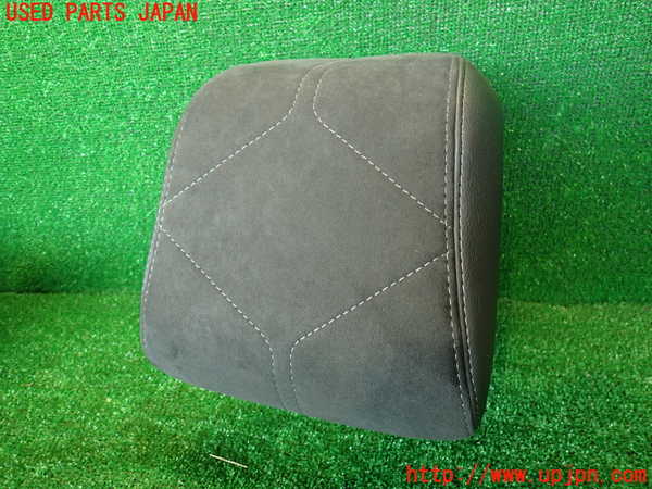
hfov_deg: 69.4
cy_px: 244
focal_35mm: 25
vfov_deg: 54.9
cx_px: 326
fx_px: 471
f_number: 2
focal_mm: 4.5
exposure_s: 1/30
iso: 250
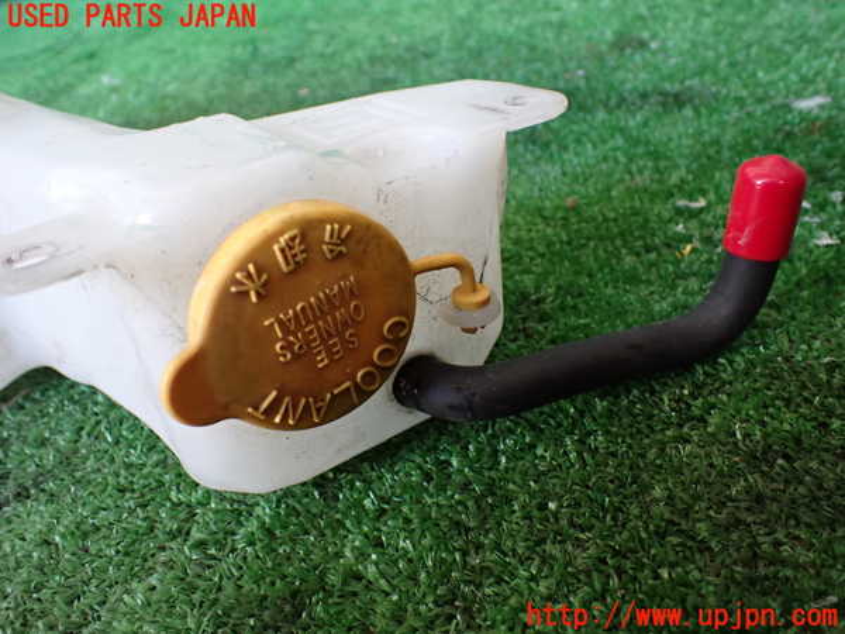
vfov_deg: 46.8
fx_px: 732
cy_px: 317
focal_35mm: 30
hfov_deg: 60.0
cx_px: 422
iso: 640
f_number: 2.3
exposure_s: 1/125
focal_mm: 5.4
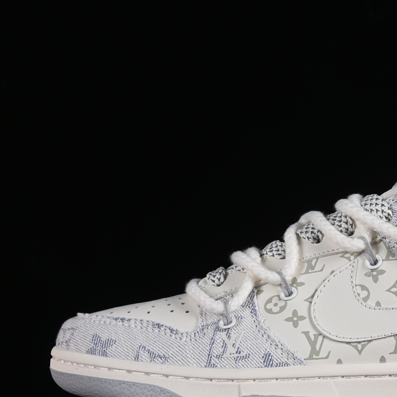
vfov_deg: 12.7
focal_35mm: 137
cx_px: 348
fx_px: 1778
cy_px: 247
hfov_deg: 12.7
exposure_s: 1/80
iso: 160
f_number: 8
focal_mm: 50
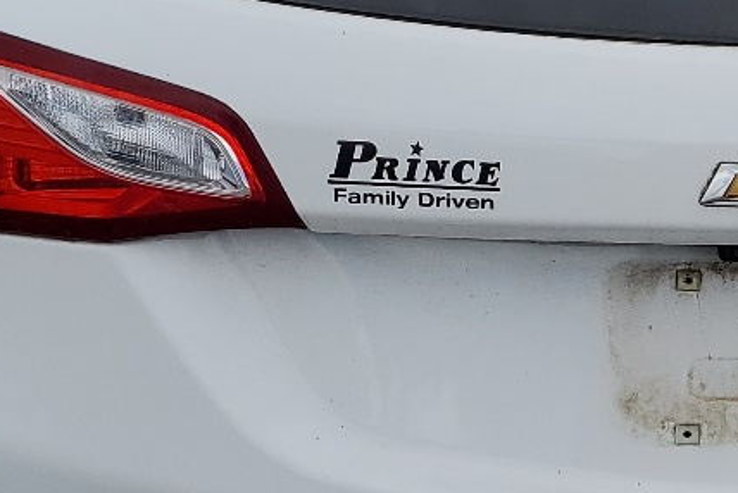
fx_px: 2072
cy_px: 274
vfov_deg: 13.6
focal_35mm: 101
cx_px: 831
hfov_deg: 19.3
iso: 50
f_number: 1.5
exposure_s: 1/3333
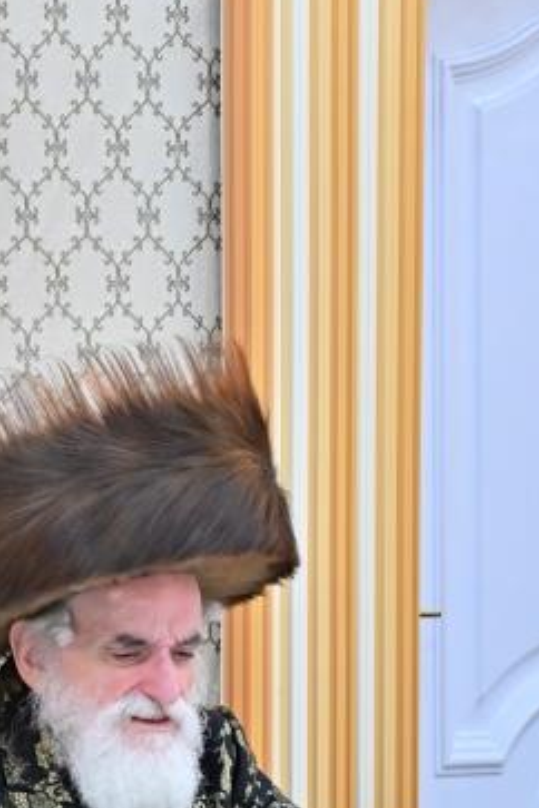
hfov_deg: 5.2
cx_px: -176
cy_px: 327
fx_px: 5884
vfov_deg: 7.9
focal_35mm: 262
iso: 640
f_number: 4
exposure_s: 1/250
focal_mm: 62
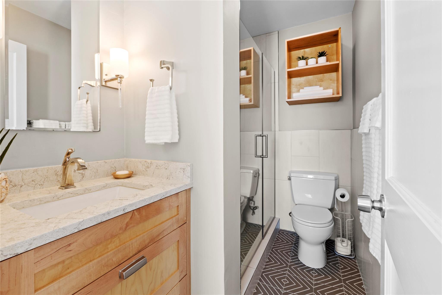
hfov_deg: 100.4
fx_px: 184
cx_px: 221
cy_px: 148
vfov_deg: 77.3
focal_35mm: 15
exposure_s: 2.5
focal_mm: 10
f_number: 11
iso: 250
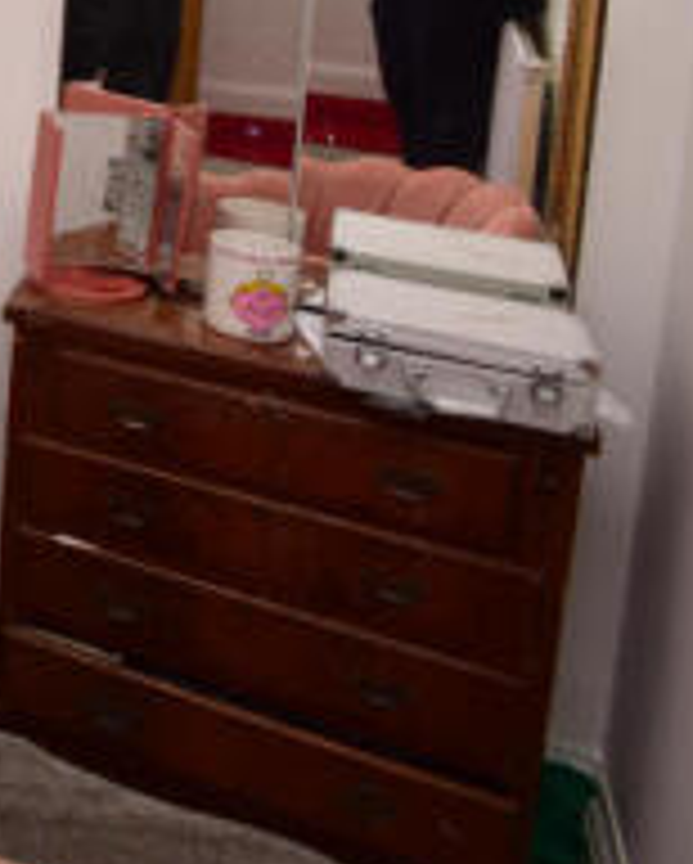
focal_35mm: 48
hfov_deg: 18.6
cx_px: -722
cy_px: -34
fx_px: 1229
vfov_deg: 34.6
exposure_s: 1/60
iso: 320
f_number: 10
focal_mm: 10
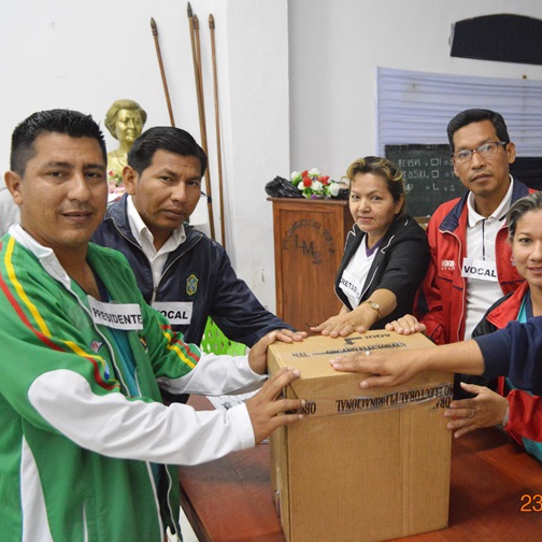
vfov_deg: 47.2
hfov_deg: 46.3
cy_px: 269
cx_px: 373
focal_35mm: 35
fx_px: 620
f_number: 3.5
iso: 3200
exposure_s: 1/30
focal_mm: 18
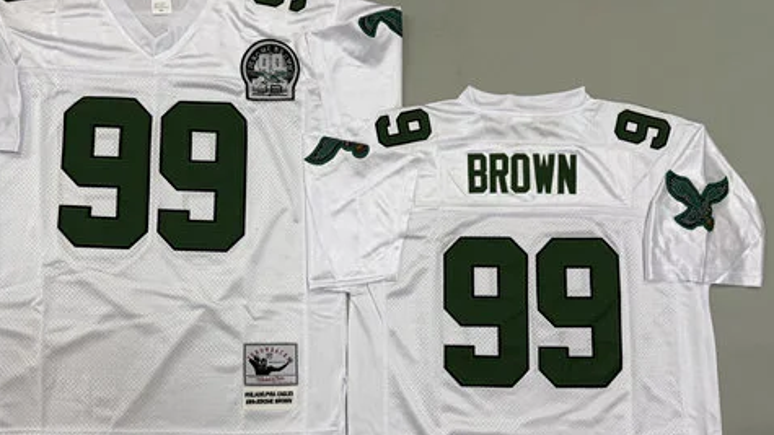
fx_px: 677
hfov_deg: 59.3
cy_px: 262
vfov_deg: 35.5
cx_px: 344
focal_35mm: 33
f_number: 1.78
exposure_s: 1/100
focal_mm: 6.76
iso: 125
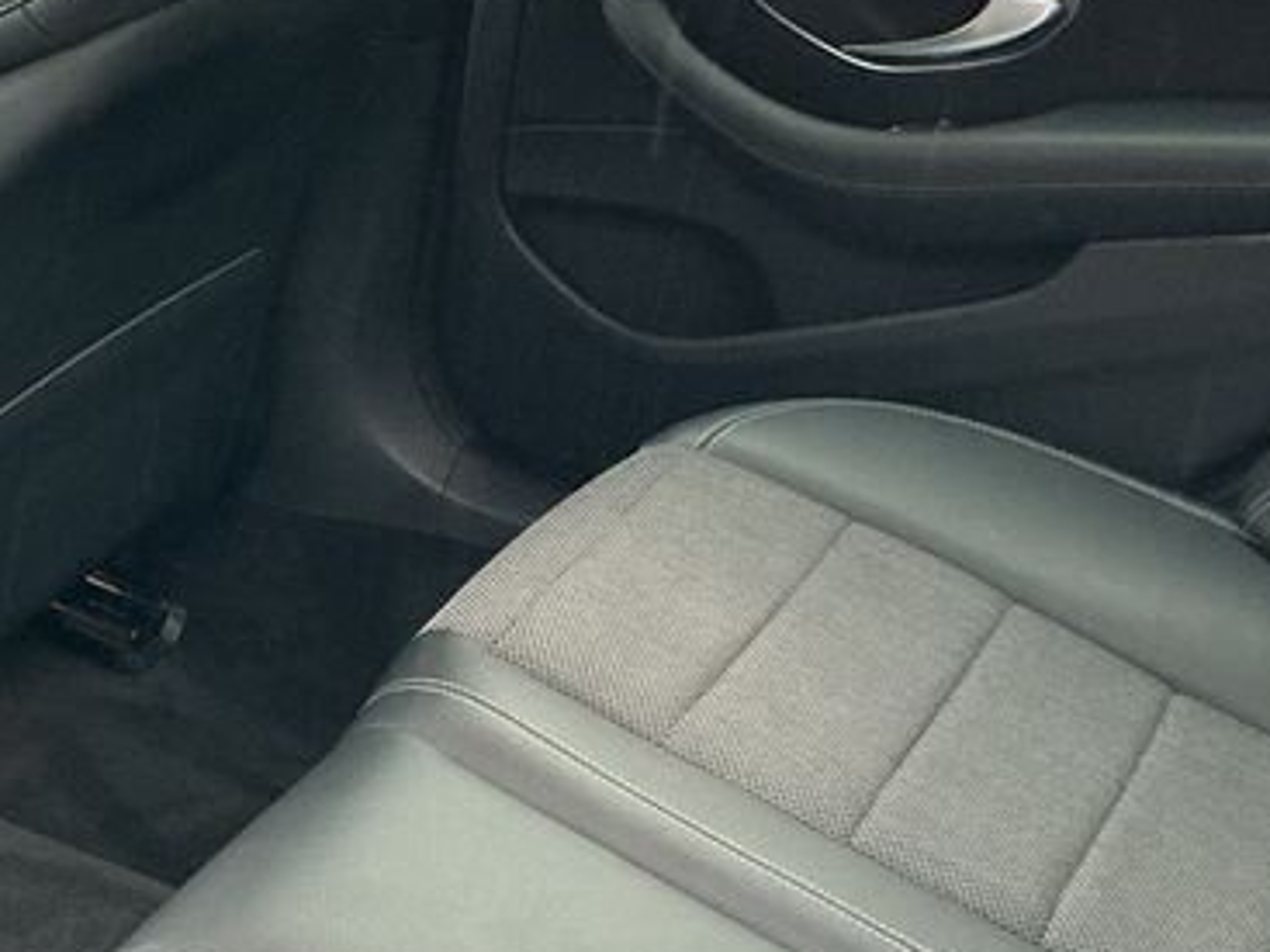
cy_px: 391
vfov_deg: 18.2
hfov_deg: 23.0
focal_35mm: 81
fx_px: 2971
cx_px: -62
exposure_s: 1/60
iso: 200
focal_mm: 3
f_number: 1.8
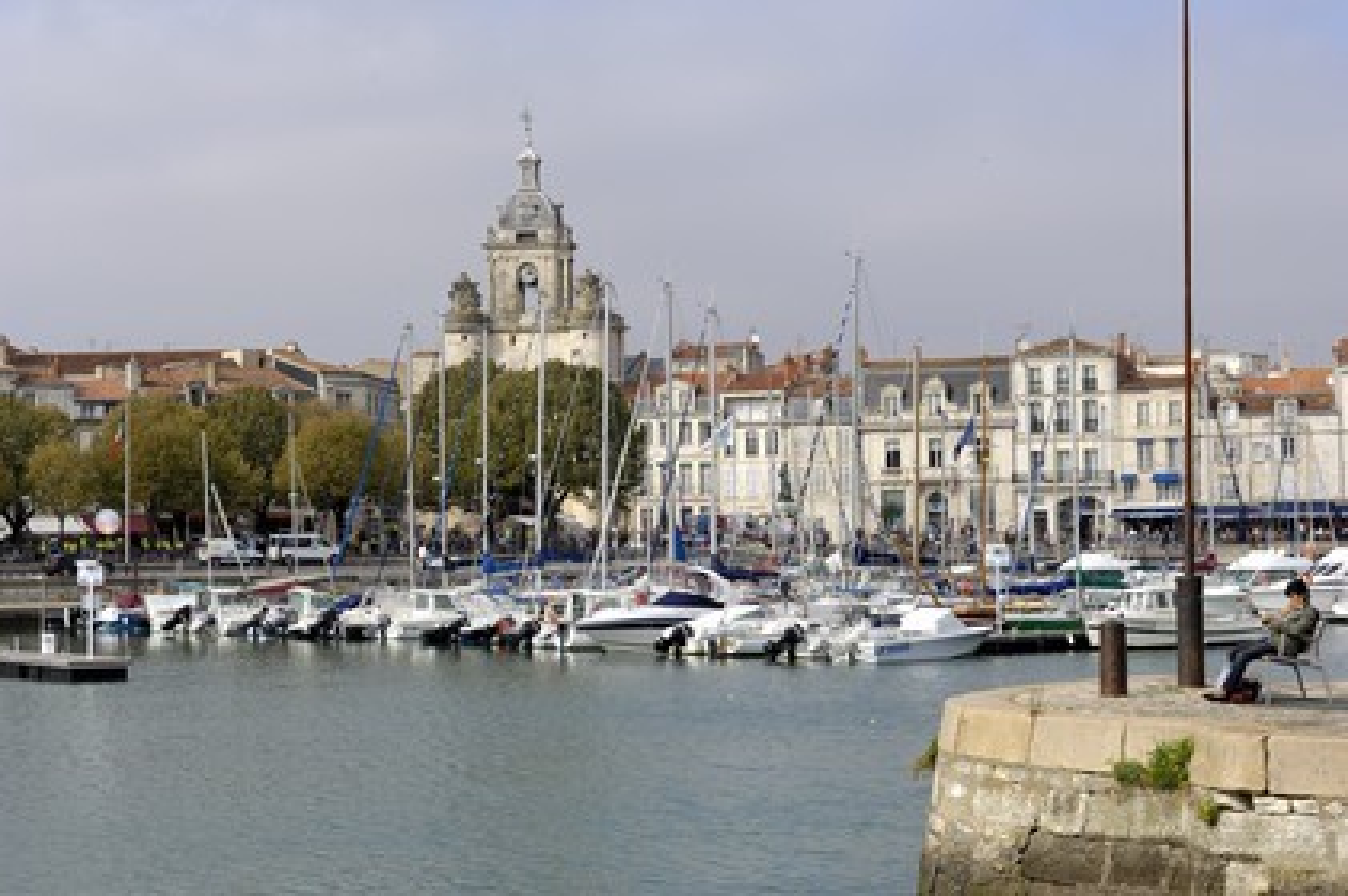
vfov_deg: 18.2
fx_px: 2806
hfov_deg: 27.0
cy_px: 448
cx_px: 674
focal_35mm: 75
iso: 100
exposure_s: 1/160
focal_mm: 50
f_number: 9.5
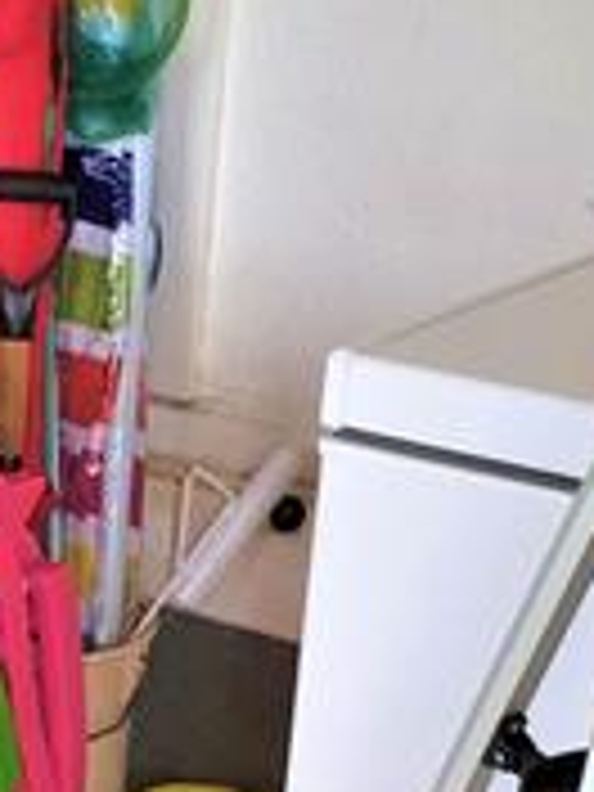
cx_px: 63
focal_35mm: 118
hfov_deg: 12.5
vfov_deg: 16.6
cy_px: 634
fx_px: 2700
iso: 64
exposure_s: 1/50
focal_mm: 4.3
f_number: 2.4
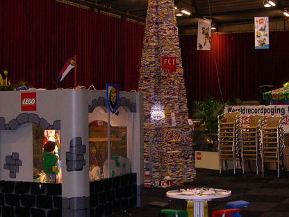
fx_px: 609
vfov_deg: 20.2
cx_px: 165
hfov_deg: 26.7
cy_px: 125
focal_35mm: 73
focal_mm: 8
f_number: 2.8
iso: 400
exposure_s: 1/60
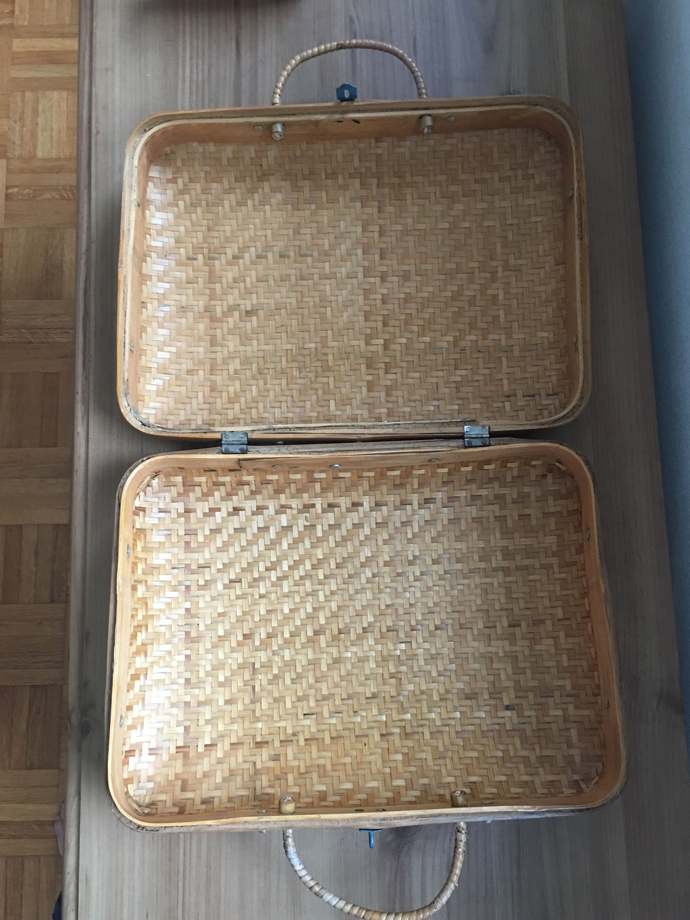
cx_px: 341
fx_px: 797
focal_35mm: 30
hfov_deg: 46.8
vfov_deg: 60.0
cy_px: 475
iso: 100
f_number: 2.2
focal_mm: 4.15
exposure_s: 1/17
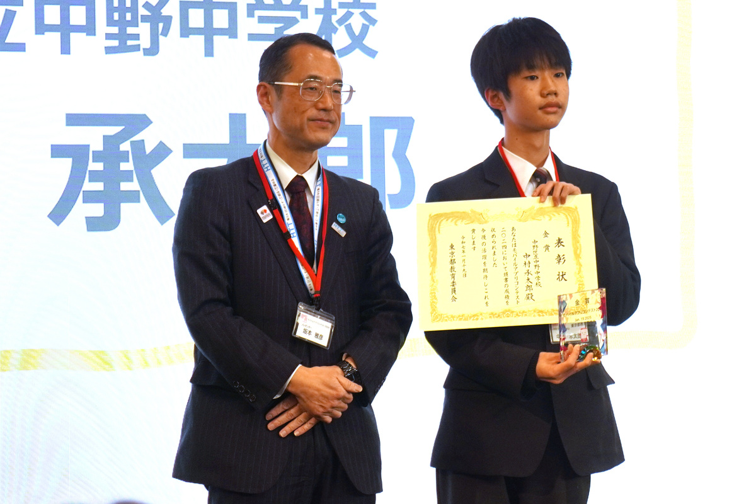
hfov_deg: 24.6
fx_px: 1732
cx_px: 378
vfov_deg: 16.6
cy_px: 252
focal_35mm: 82
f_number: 5.6
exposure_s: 1/100
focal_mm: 55
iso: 400
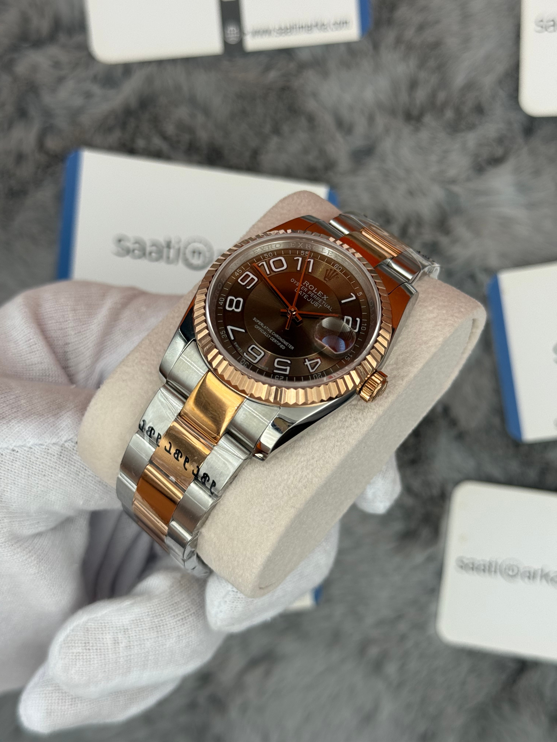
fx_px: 1030
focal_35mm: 48
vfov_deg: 39.7
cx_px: 278
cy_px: 371
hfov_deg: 30.3
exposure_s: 1/875
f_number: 1.78
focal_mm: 6.76
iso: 64
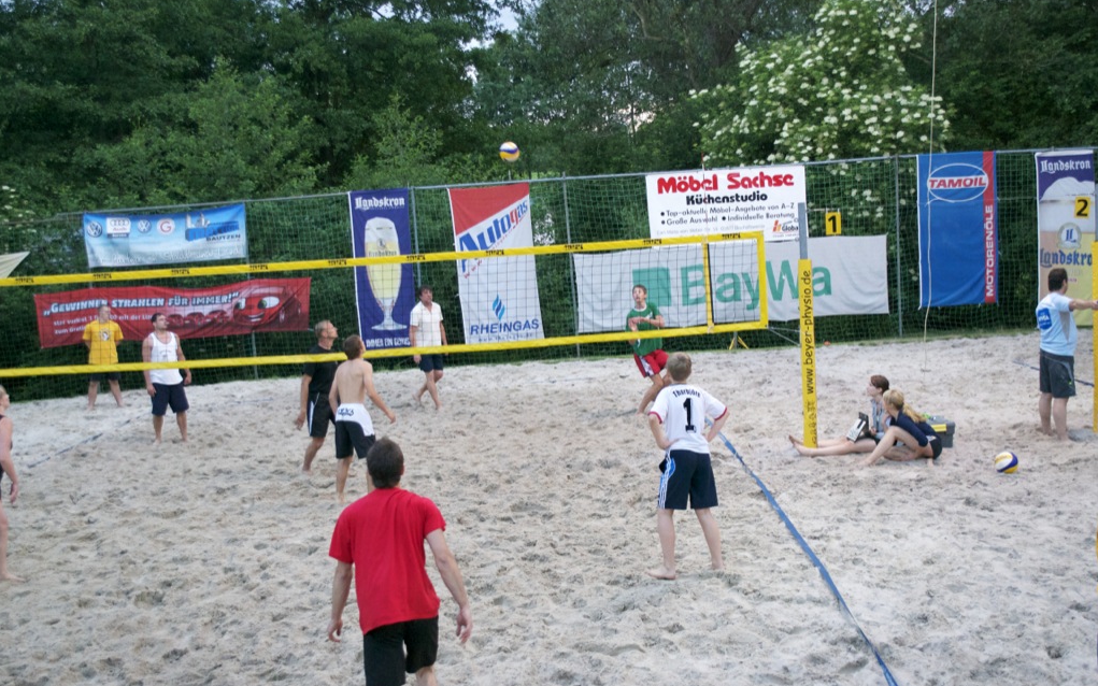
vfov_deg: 28.0
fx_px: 1376
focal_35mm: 46
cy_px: 338
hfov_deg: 43.5
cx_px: 548
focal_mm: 30
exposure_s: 1/125
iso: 3200
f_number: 4.5
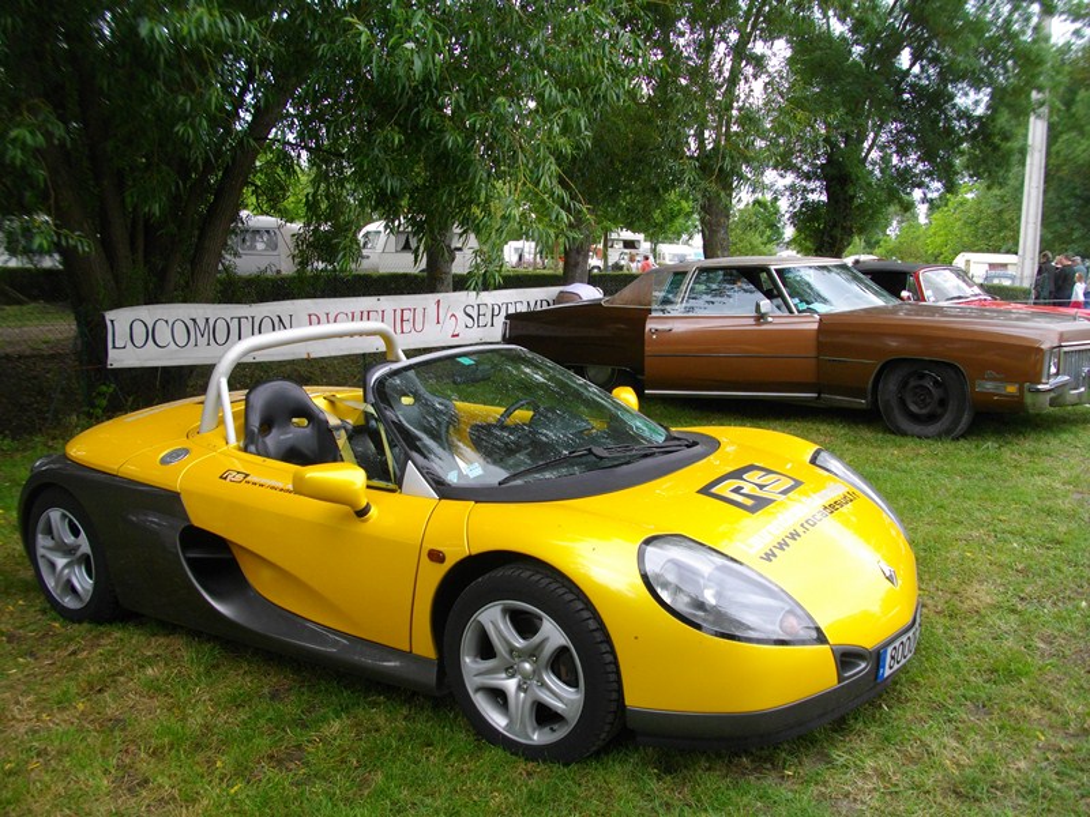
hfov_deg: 56.8
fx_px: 1008
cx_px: 545
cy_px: 408
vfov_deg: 44.2
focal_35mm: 32
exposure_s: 1/250
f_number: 2.9
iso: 100
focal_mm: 5.7
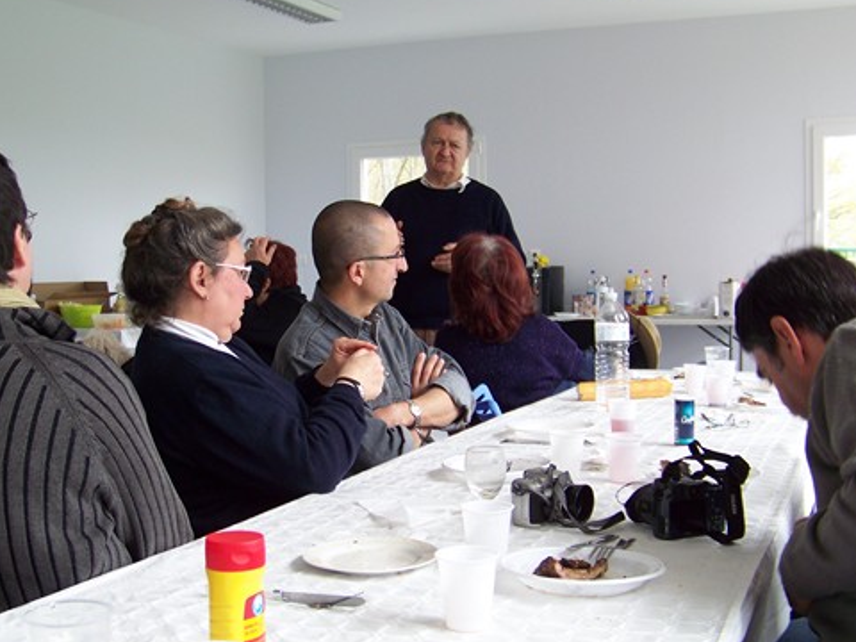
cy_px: 344
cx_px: 341
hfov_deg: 39.5
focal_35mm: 48
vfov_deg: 30.3
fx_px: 1187
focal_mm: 5.85
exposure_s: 1/50
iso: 63
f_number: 2.8
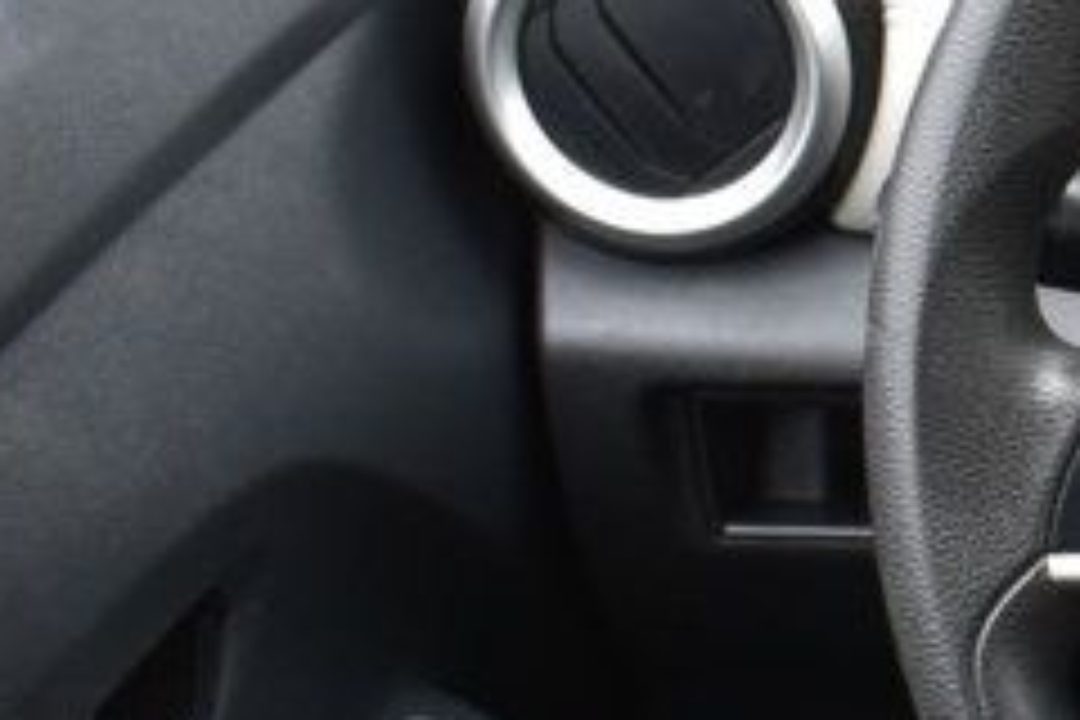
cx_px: 1822
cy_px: 292
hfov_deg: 15.7
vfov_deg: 11.9
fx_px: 3450
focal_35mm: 115
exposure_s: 1/50
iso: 400
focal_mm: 18
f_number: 8
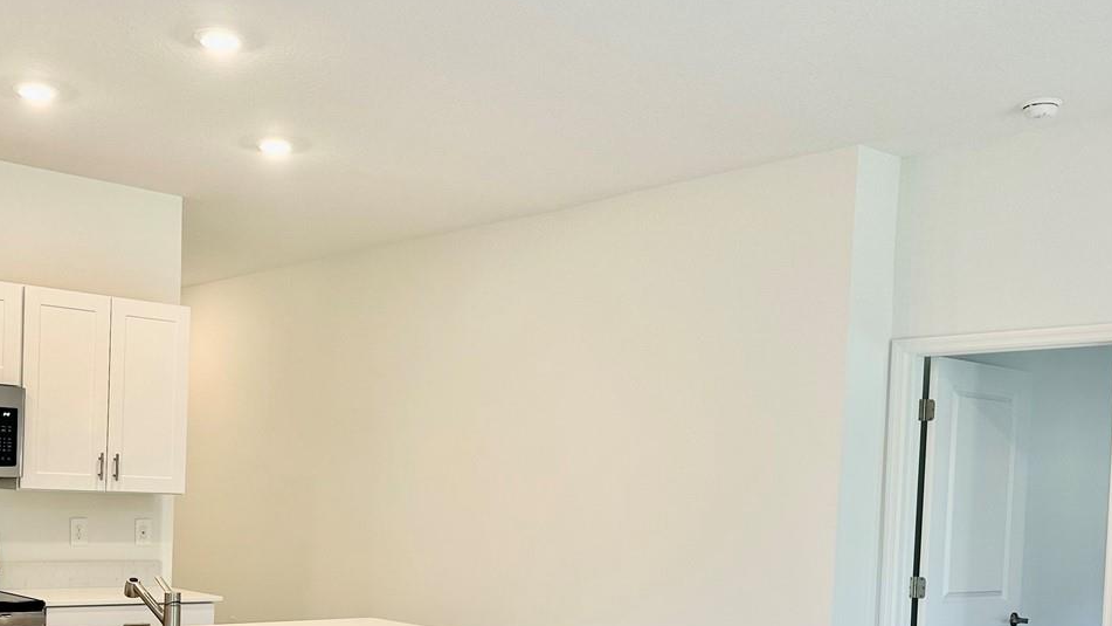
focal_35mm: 44
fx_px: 1297
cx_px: 387
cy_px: 539
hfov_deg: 45.8
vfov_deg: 26.4
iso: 100
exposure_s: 1/120
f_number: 1.78
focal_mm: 6.86
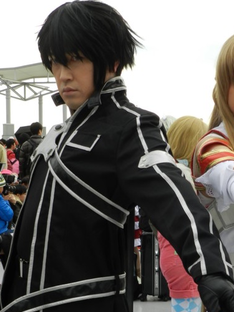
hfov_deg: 15.3
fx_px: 865
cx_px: 171
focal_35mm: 96
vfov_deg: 20.2
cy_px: 245
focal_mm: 10.7
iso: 160
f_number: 4.6
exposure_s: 1/400
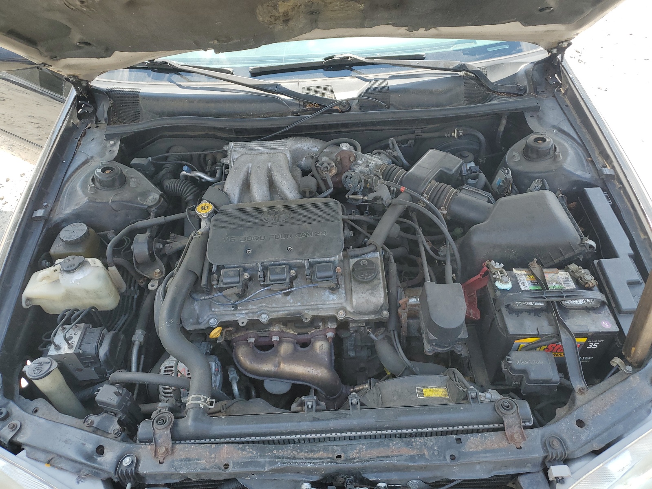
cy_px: 244
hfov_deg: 67.3
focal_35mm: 26
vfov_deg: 53.1
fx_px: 490
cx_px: 326
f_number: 1.5
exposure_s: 1/714
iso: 50
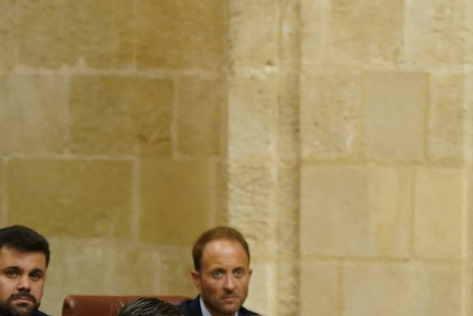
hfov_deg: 5.9
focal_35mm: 350
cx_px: 405
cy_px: 316
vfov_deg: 3.9
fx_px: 4598
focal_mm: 106
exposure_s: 1/800
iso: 4000
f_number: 2.8
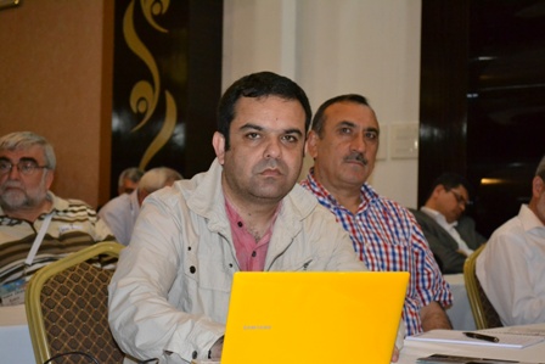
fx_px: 1090
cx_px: 272
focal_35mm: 72
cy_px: 182
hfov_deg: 28.1
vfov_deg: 18.9
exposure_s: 1/60
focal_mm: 48
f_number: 5.3
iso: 3200
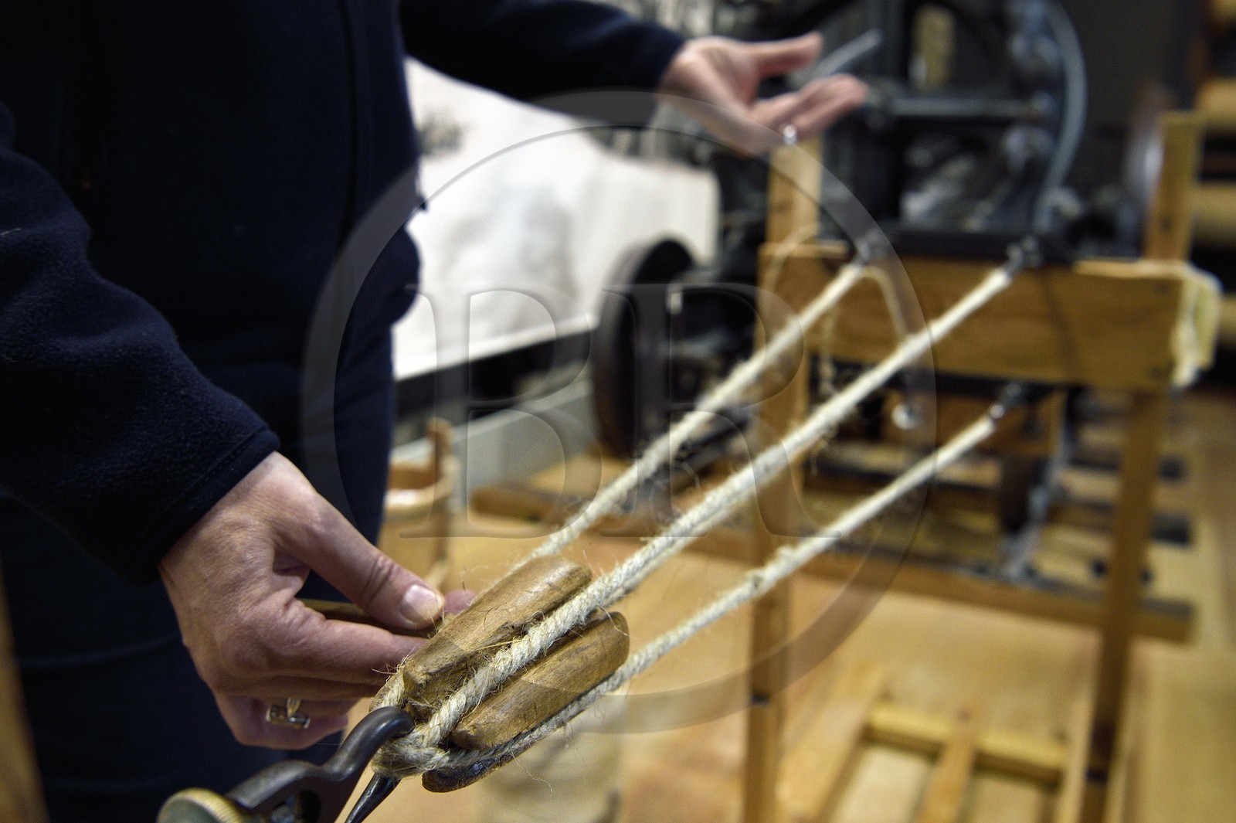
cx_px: 618
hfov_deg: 60.3
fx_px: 1064
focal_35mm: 31
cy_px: 412
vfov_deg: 42.3
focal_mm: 31
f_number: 5.6
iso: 1600
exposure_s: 1/40
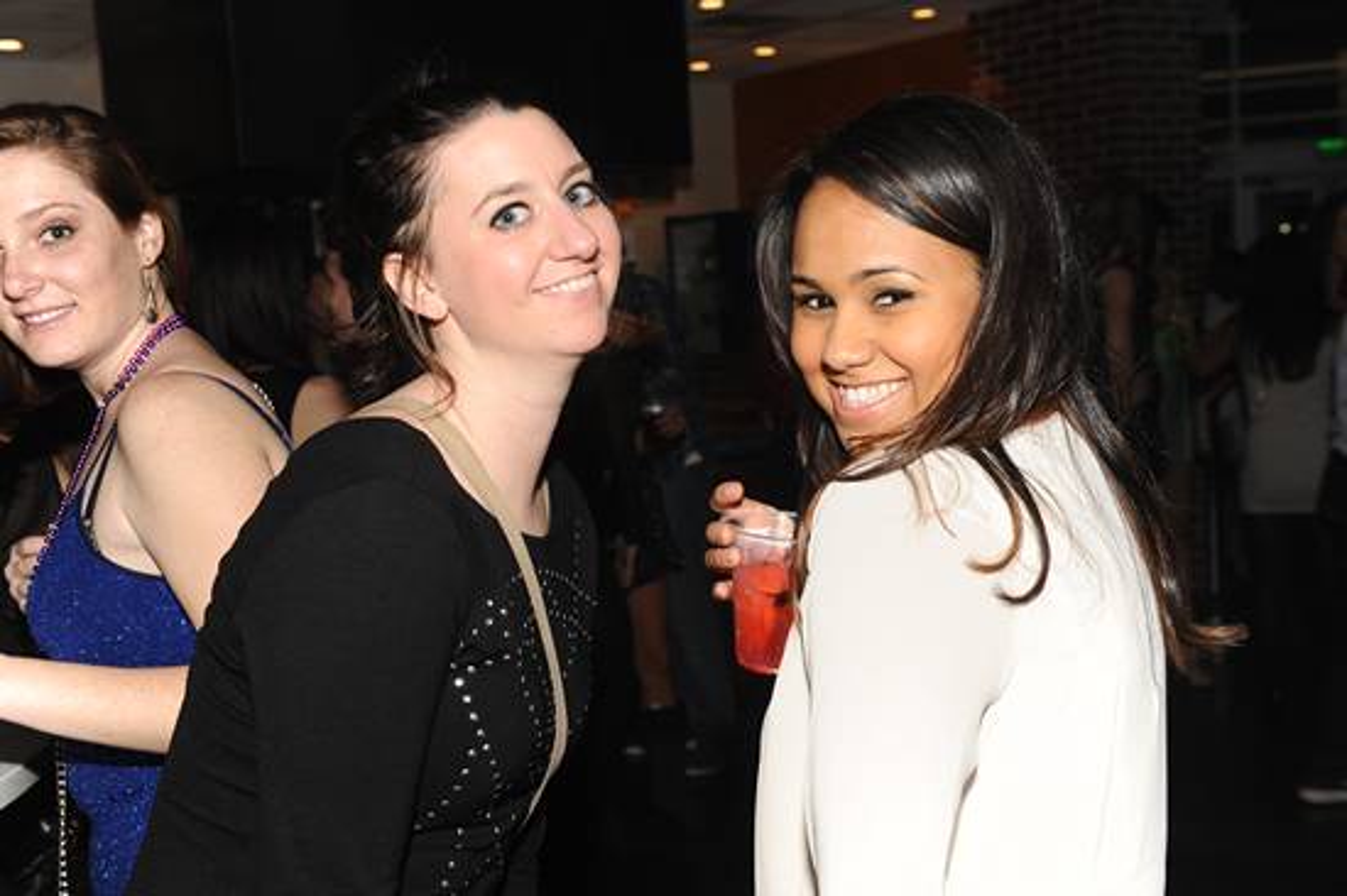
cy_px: 448
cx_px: 674
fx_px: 1795
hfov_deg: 41.1
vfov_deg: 28.0
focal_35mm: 48
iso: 1600
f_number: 6.7
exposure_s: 1/250
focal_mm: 48
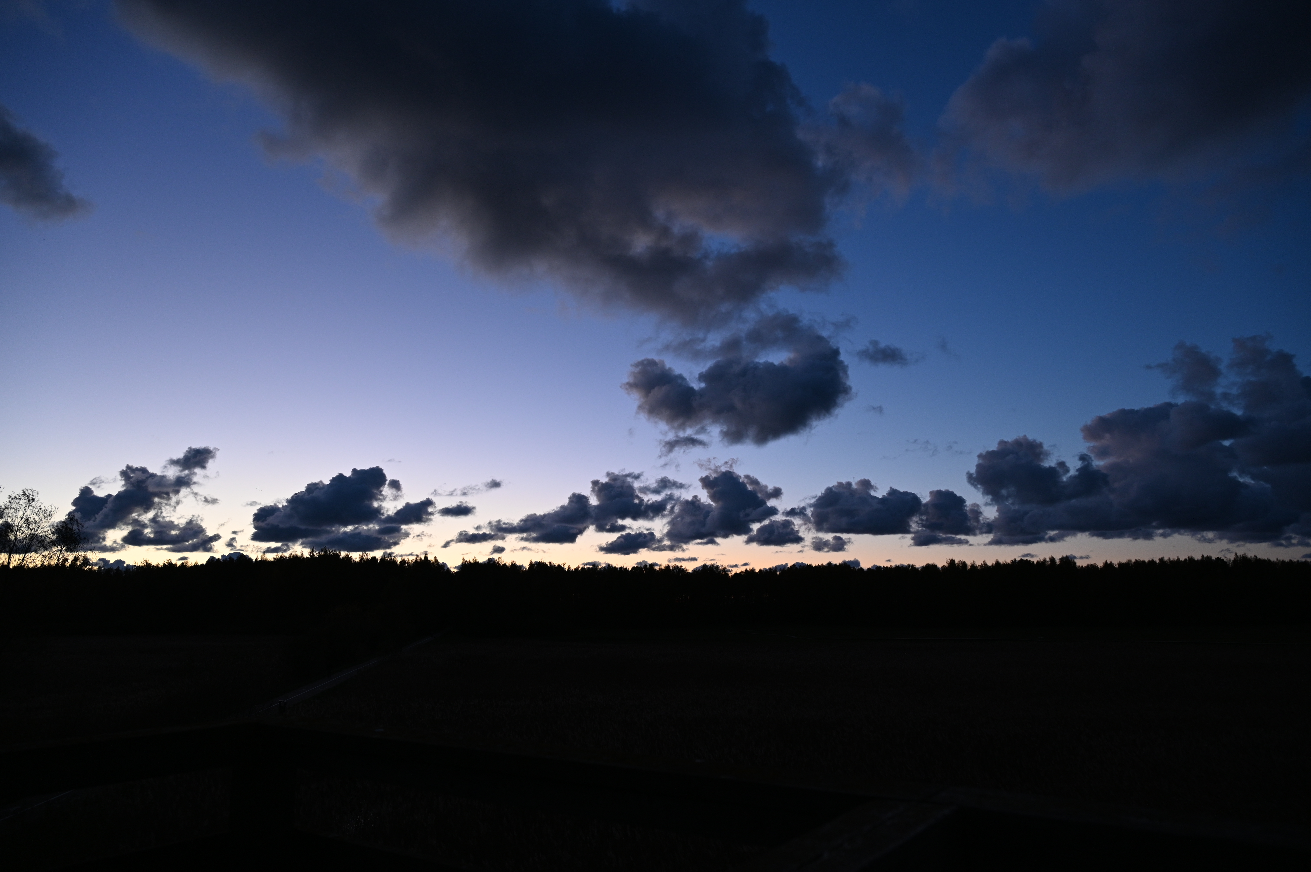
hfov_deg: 73.8
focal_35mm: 24
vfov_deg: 53.1
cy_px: 436
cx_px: 656
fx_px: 873
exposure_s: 1/100
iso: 500
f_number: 4
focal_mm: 24
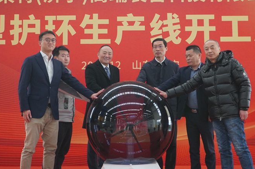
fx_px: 465
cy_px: 60
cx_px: 132
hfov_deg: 30.6
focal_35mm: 66
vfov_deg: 20.6
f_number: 4
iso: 1250
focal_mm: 29
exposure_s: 1/160
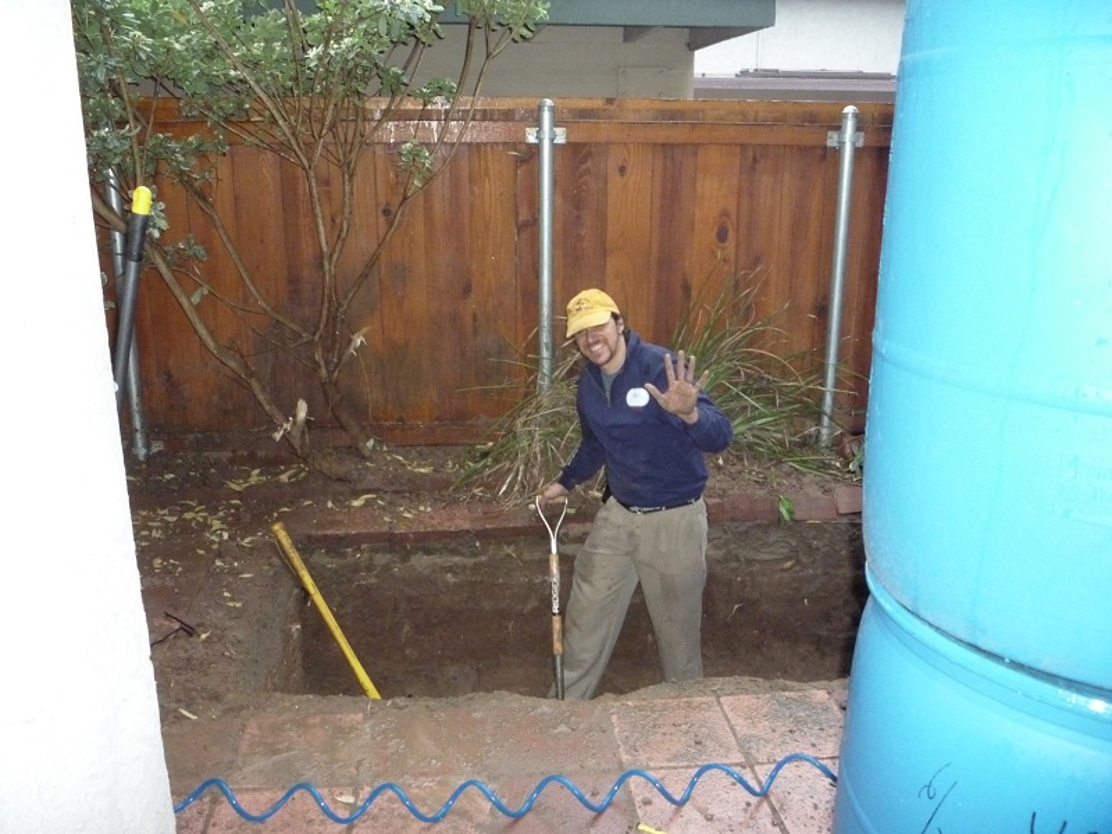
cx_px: 556
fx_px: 964
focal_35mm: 30
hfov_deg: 60.0
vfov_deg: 46.8
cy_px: 417
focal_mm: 5.2
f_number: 3.3
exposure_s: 1/30
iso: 640
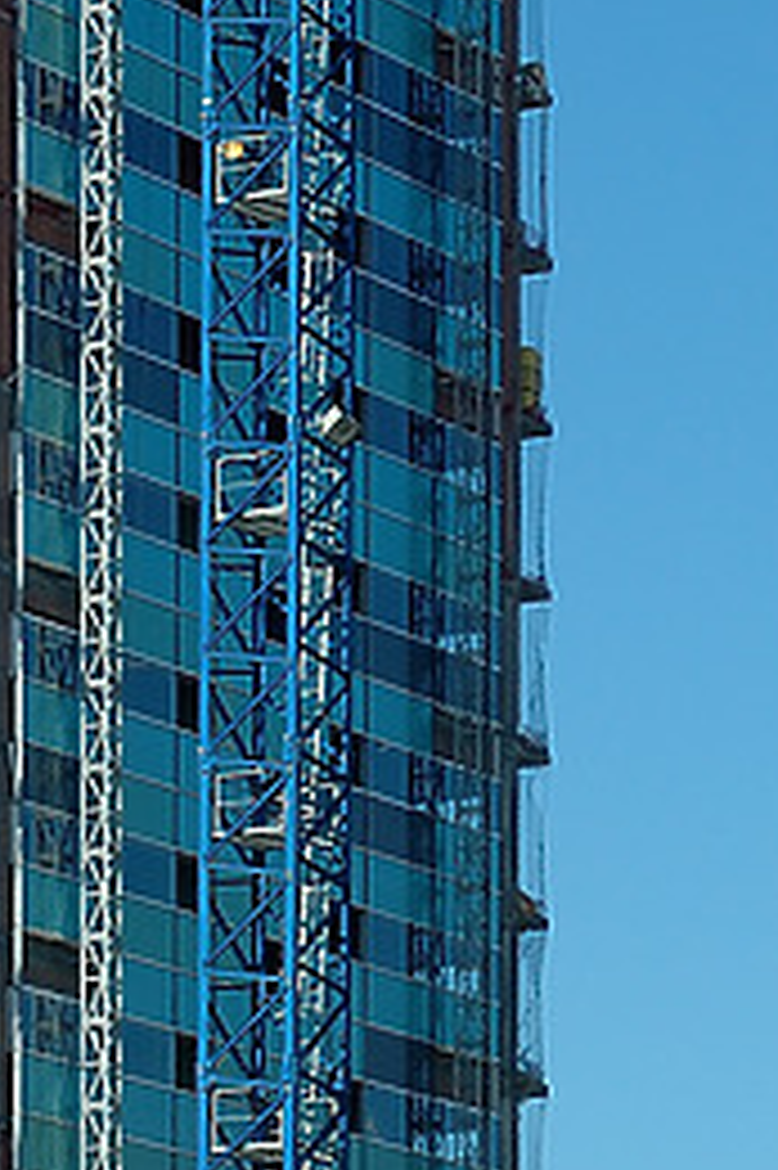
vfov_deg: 8.8
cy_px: 405
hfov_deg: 5.8
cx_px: -184
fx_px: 7586
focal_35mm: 234
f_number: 9
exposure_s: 1/400
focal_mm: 45
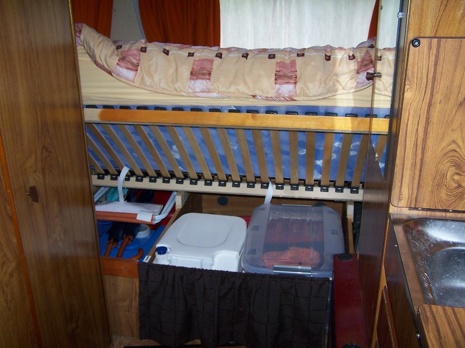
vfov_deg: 37.7
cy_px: 174
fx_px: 510
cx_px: 232
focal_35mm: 38
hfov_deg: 49.0
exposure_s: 1/60
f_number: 2.8
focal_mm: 6.3
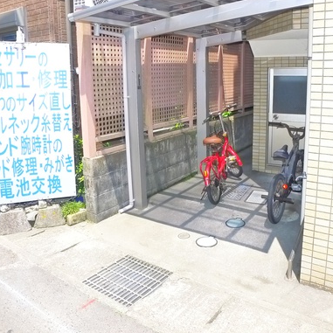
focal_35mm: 39
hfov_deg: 42.6
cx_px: 200
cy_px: 136
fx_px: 424
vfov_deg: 42.7
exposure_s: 1/400
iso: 400
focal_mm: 5.1
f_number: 3.5
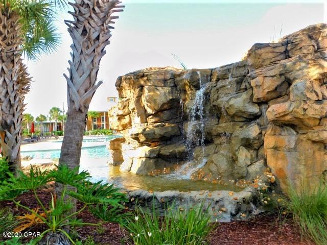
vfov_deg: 46.8
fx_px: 283
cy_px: 122
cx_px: 164
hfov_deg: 60.0
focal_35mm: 30
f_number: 3.2
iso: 125
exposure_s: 1/250
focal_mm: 5.3
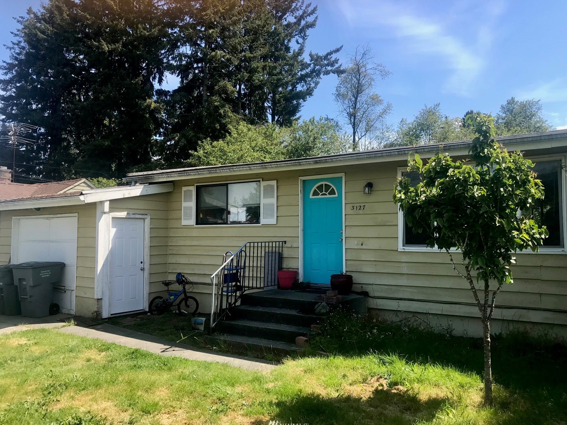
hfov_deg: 61.7
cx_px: 288
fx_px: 475
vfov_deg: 48.2
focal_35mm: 29
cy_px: 219
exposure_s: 1/1126
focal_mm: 3.99
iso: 20
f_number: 1.8
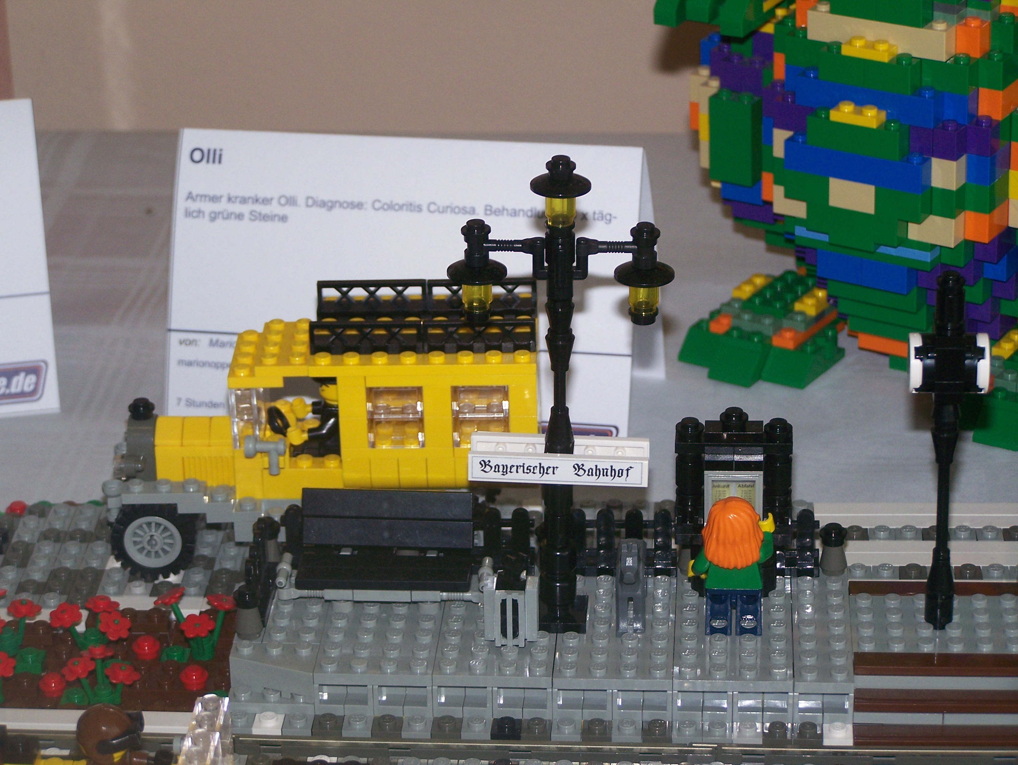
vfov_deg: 14.1
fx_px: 3090
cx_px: 509
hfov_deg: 18.7
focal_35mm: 105
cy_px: 382
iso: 80
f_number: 3.2
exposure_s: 1/100
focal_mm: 17.5
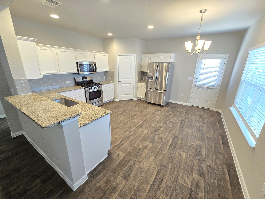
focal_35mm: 13
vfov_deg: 89.9
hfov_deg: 106.2
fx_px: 100
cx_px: 132
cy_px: 100
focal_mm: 2.2
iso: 320
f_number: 2.2
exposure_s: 1/60
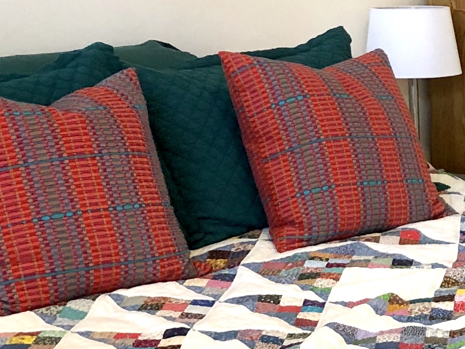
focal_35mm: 122
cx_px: 785
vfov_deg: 12.1
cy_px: 154
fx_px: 1639
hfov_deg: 14.5
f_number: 1.8
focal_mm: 3.99
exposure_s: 1/24
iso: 40
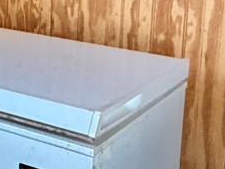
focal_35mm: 100
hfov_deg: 16.7
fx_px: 650
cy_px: -14
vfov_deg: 14.5
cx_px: -164
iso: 800
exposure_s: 1/60
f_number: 2.2
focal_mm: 2.22
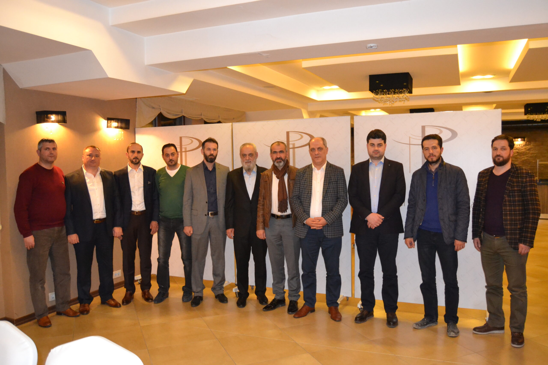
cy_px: 182
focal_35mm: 28
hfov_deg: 64.6
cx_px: 274
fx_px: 434
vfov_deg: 45.7
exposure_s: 1/60
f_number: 3.5
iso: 3200
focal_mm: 19
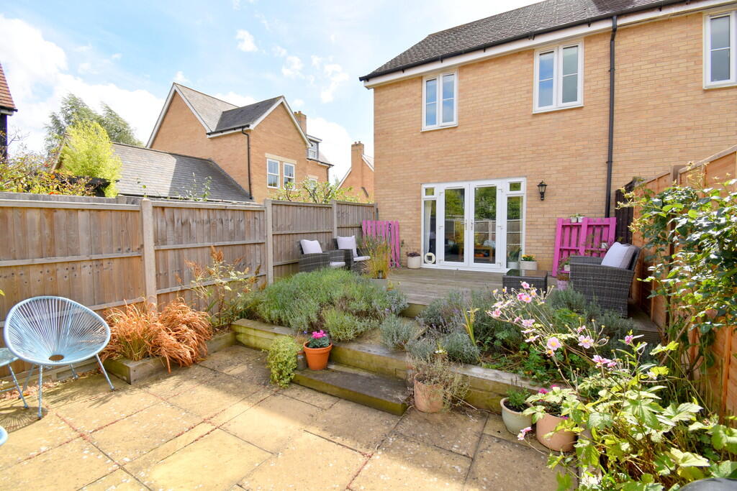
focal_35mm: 15
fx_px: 307
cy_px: 246
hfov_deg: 100.4
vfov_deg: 77.3
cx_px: 368
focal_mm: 10
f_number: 8
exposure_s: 1/250
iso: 160
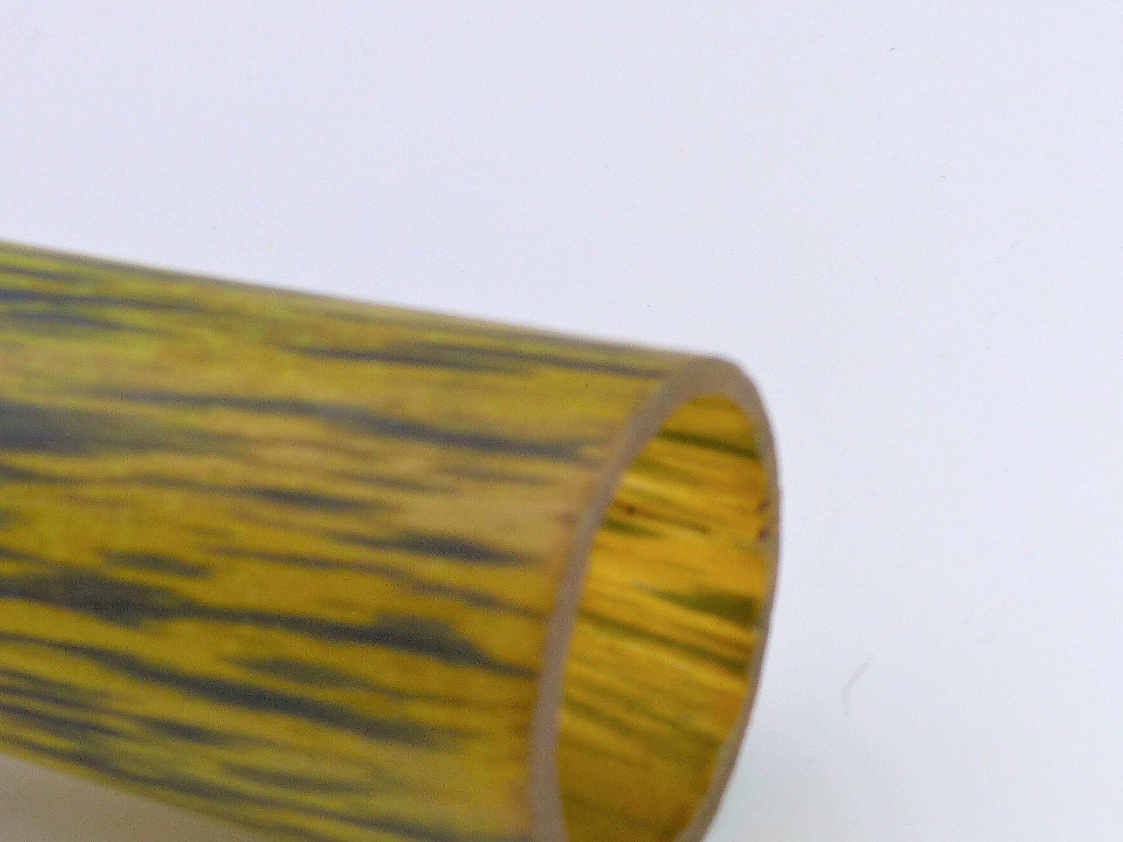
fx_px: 5872
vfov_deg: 8.2
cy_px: 662
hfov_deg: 10.9
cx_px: 428
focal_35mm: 181
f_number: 4
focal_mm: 19.6
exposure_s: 1/500
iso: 100
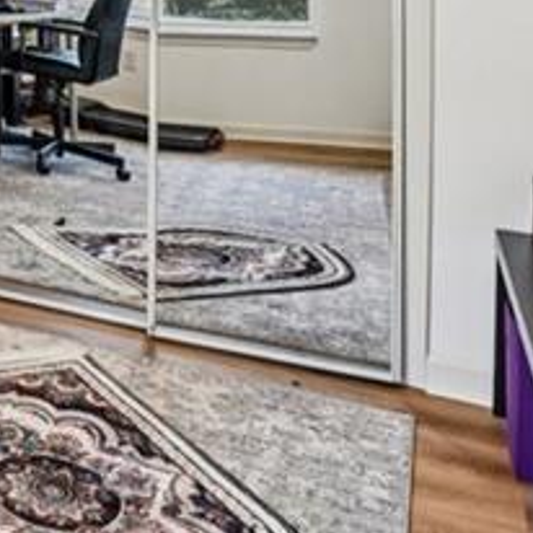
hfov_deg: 23.2
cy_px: -115
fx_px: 1028
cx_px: -274
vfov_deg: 25.8
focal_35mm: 59
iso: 320
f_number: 8
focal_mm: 14
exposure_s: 1/20
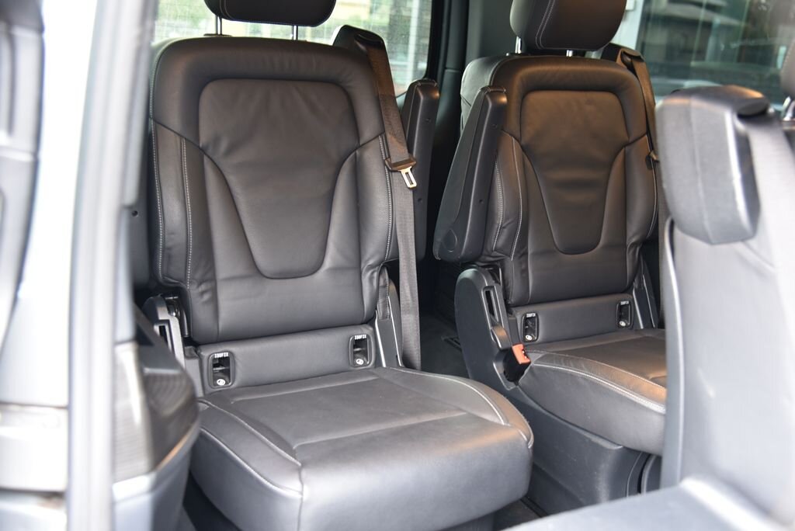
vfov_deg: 35.1
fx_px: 840
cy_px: 266
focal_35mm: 38
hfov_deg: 50.7
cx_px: 398
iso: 500
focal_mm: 38
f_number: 4
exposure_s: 1/4
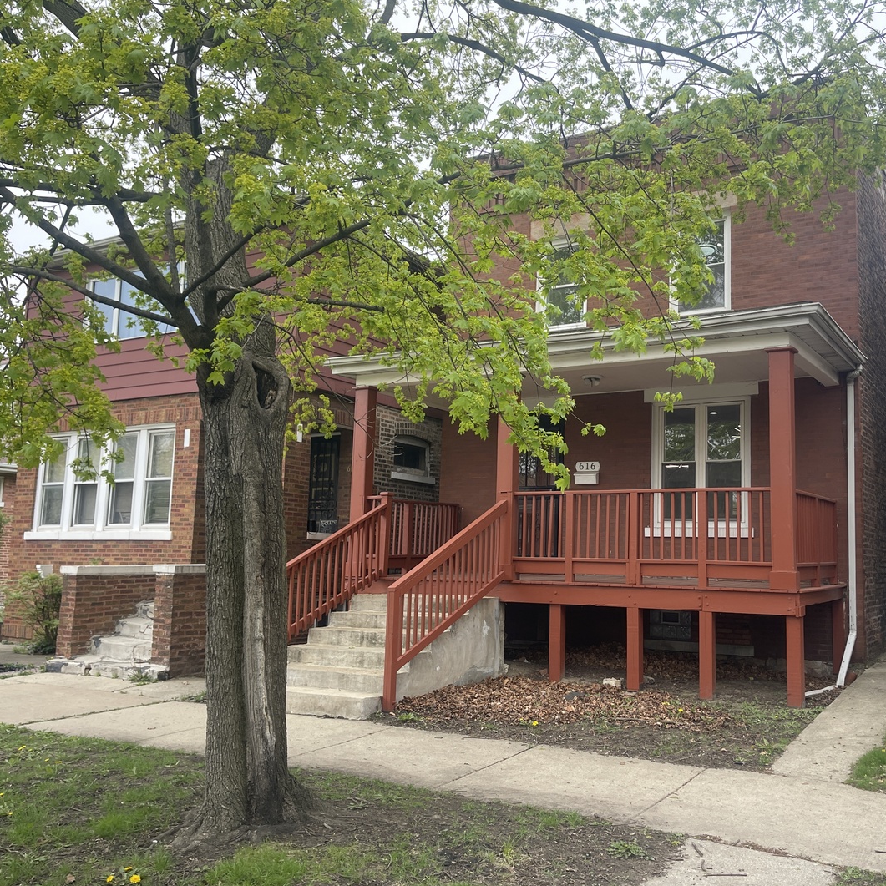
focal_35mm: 30
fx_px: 869
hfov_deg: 53.6
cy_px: 443
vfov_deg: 54.0
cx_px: 533
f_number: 1.6
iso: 32
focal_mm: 5.1
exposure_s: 1/1175
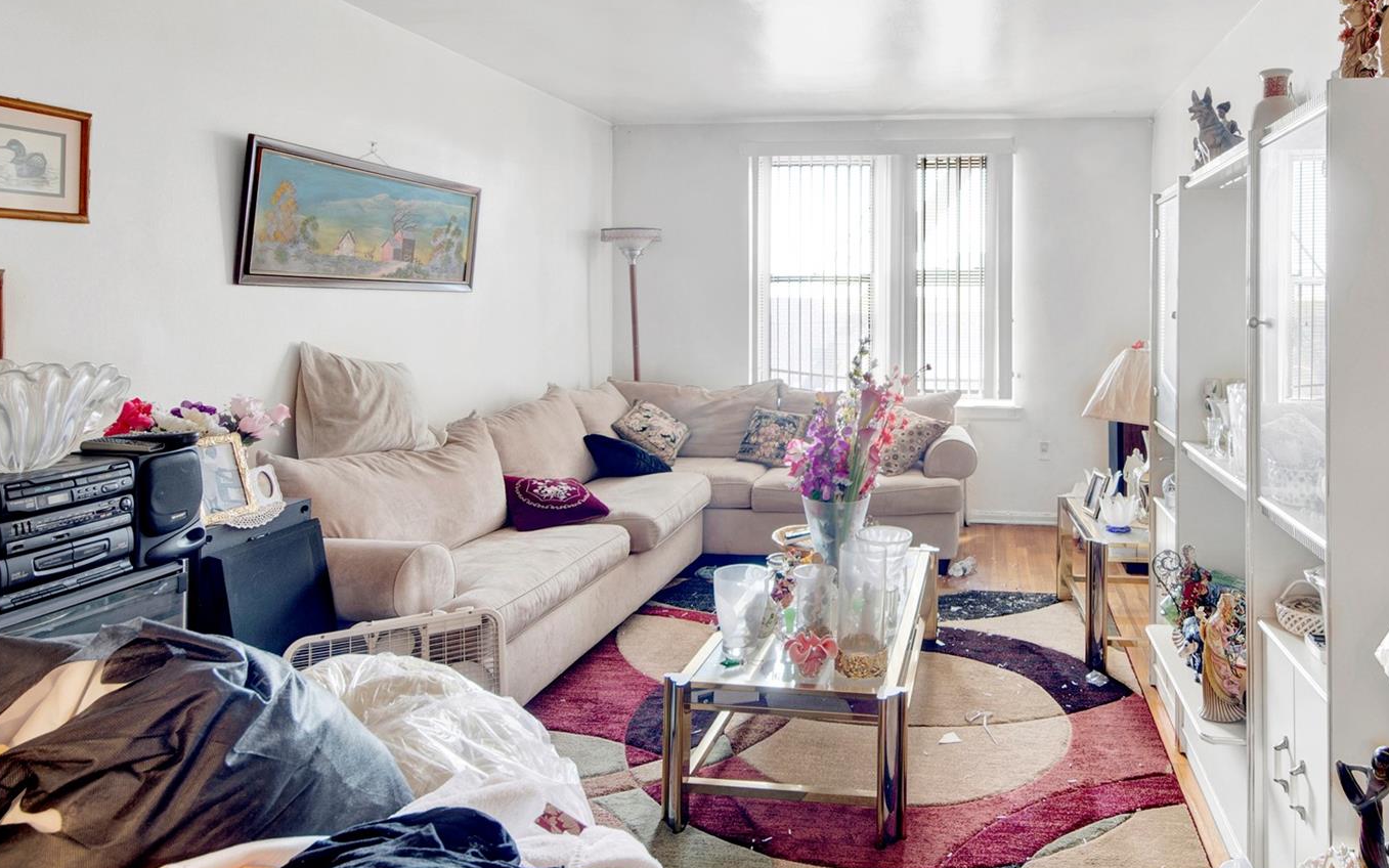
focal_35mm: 21
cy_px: 330
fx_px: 786
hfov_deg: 81.6
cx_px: 854
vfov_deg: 57.2
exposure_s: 5
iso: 100
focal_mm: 9
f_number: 8
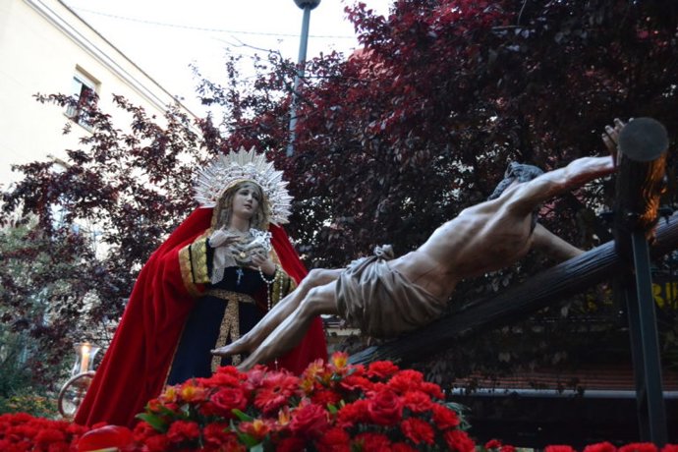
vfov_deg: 36.9
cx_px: 339
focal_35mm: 36
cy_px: 226
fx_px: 678
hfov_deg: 53.1
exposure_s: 1/50
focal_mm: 24
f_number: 4
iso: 3200
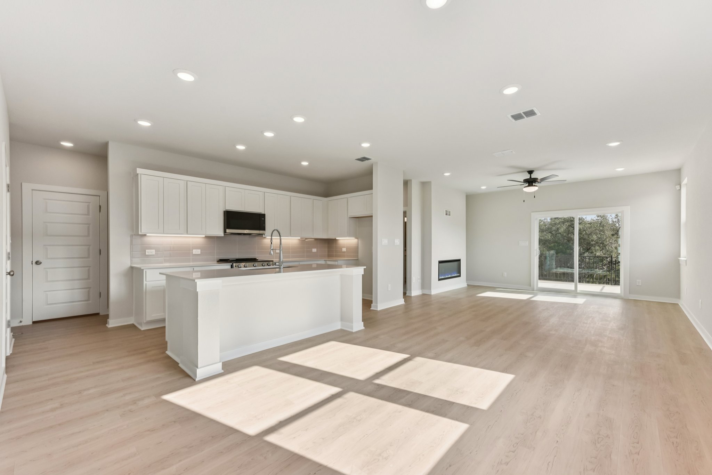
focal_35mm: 15
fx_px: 297
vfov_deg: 77.3
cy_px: 238
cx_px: 356
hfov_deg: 100.4
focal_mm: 15
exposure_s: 1/500
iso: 400
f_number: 8
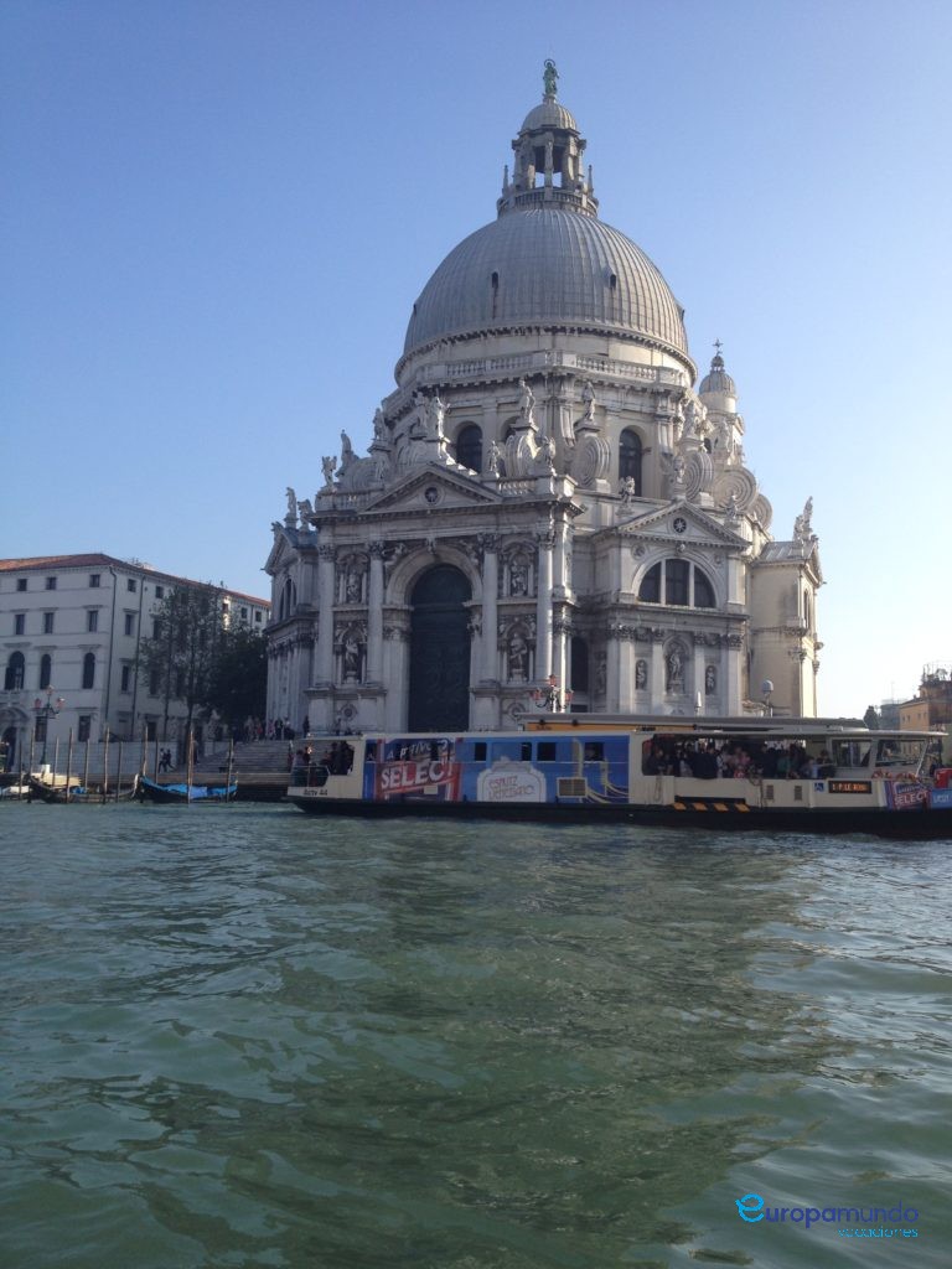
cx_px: 476
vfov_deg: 52.6
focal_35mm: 35
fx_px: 1283
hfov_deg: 40.7
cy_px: 634
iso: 50
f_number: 2.4
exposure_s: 1/1151
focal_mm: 4.28
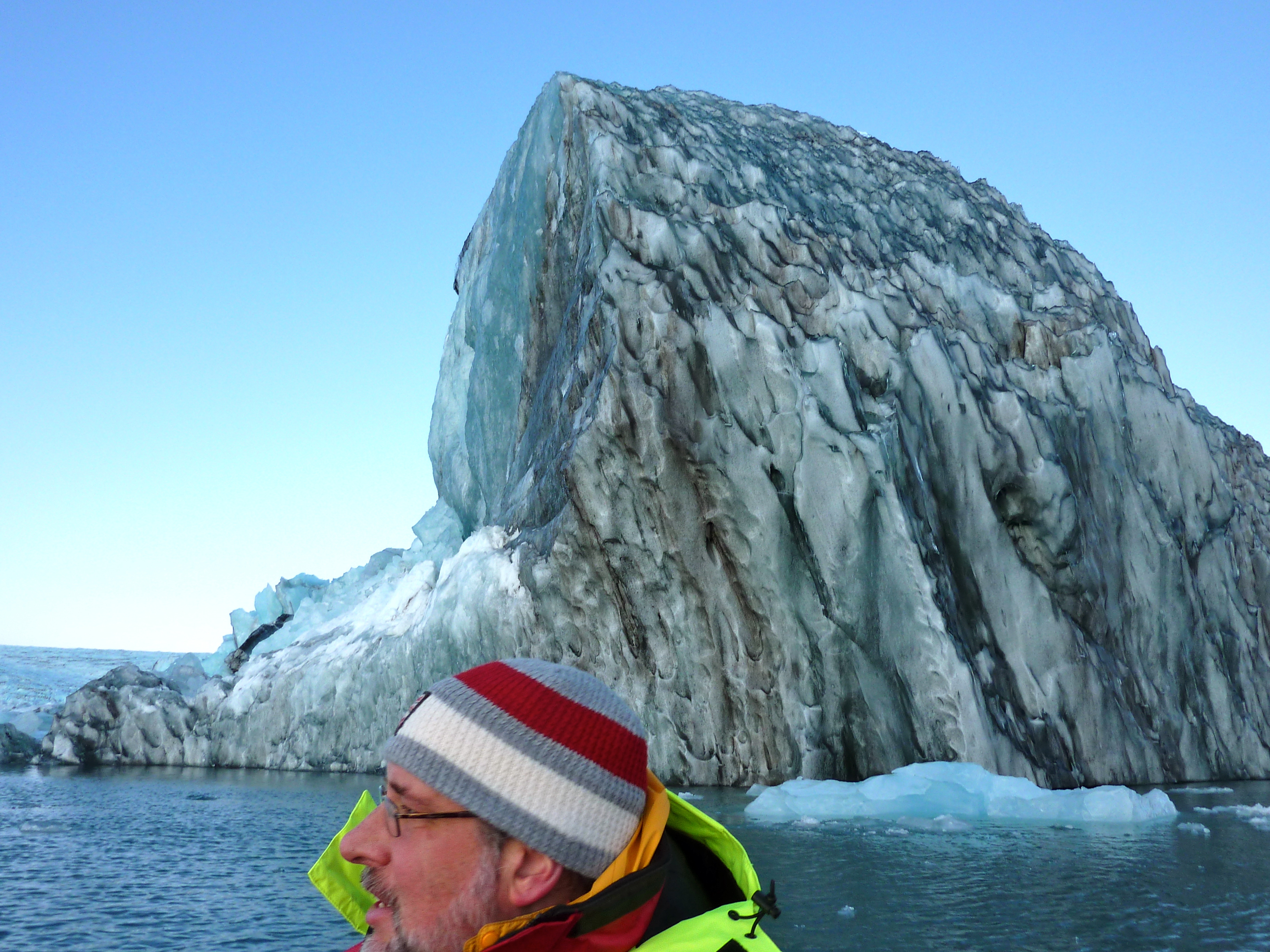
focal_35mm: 27
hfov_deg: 65.3
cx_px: 635
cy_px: 476
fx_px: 991
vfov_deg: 51.4
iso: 80
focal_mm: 4.4
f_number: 3.3
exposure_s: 1/100
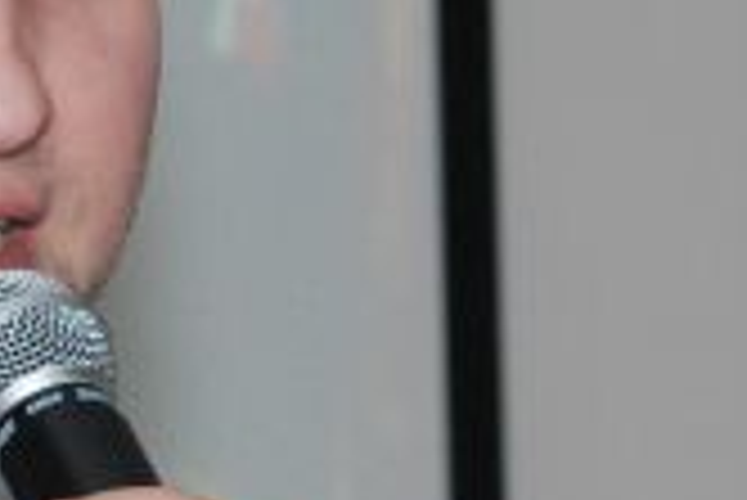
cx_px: 108
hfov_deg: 4.4
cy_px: 669
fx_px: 9615
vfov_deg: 3.0
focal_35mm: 463
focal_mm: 50
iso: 800
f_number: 7.1
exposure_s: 1/60
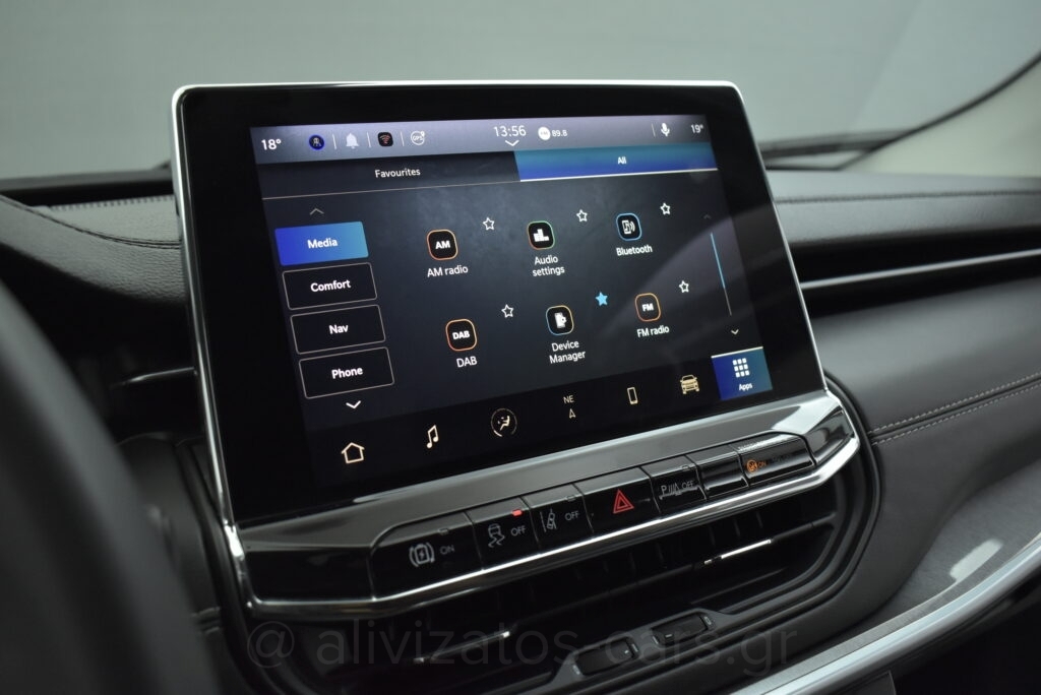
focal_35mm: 32
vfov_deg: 41.8
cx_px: 520
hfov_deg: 59.5
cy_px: 348
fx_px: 911
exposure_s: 1/125
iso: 1600
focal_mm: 21
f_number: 3.8
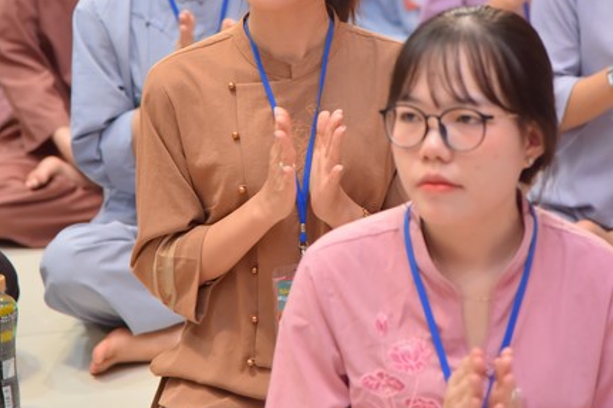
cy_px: 26
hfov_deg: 11.4
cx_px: 306
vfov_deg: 7.6
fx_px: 3081
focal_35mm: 181
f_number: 4.5
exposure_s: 1/80
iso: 1250
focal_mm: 120
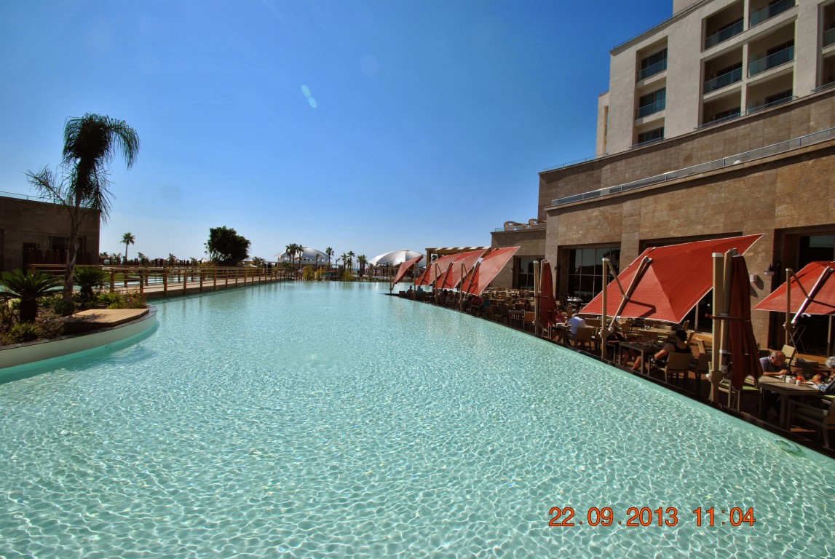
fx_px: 348
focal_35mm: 15
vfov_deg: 77.5
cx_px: 418
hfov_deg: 100.3
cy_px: 280
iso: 100
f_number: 10
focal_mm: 10
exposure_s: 1/400
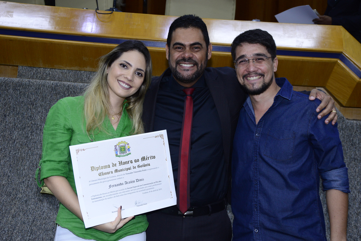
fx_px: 582
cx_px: 180
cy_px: 120
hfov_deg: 34.5
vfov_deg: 23.4
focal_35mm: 58
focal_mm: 58
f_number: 8
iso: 1600
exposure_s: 1/60
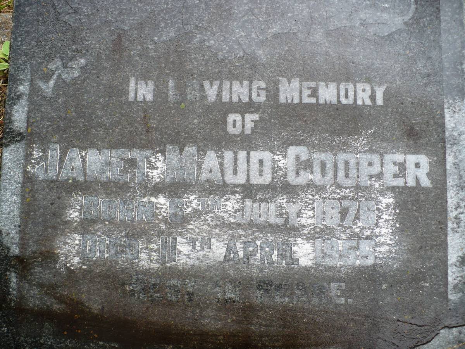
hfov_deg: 50.1
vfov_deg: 38.7
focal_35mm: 37
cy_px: 174
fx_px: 497
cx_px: 232
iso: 100
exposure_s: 1/320
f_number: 2.8
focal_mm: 6.1
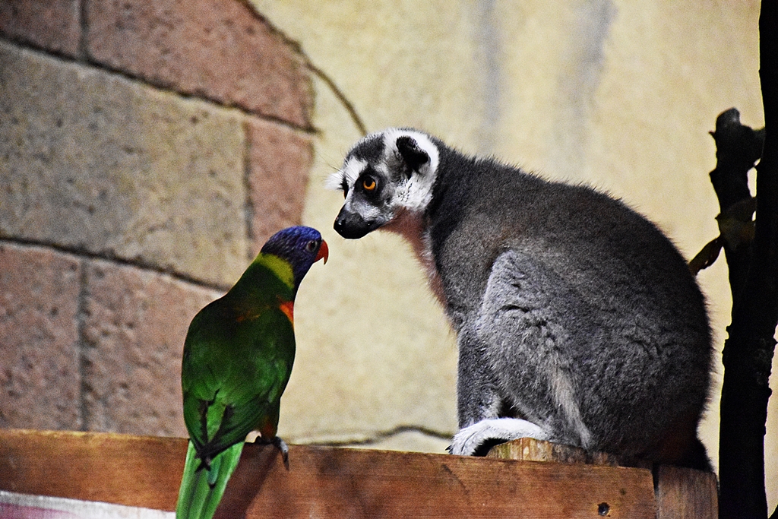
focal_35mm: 210
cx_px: 389
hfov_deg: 9.8
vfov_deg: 6.5
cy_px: 260
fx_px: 4539
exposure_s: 1/125
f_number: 5.6
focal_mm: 140
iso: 12800
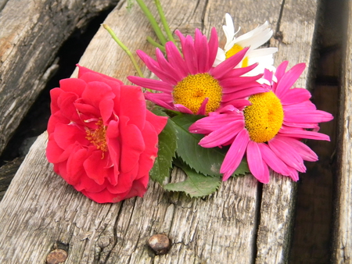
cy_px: 132
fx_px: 570
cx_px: 176
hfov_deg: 34.3
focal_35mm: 56
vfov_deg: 26.1
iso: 128
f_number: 4.1
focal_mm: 10.1
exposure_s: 1/59.6
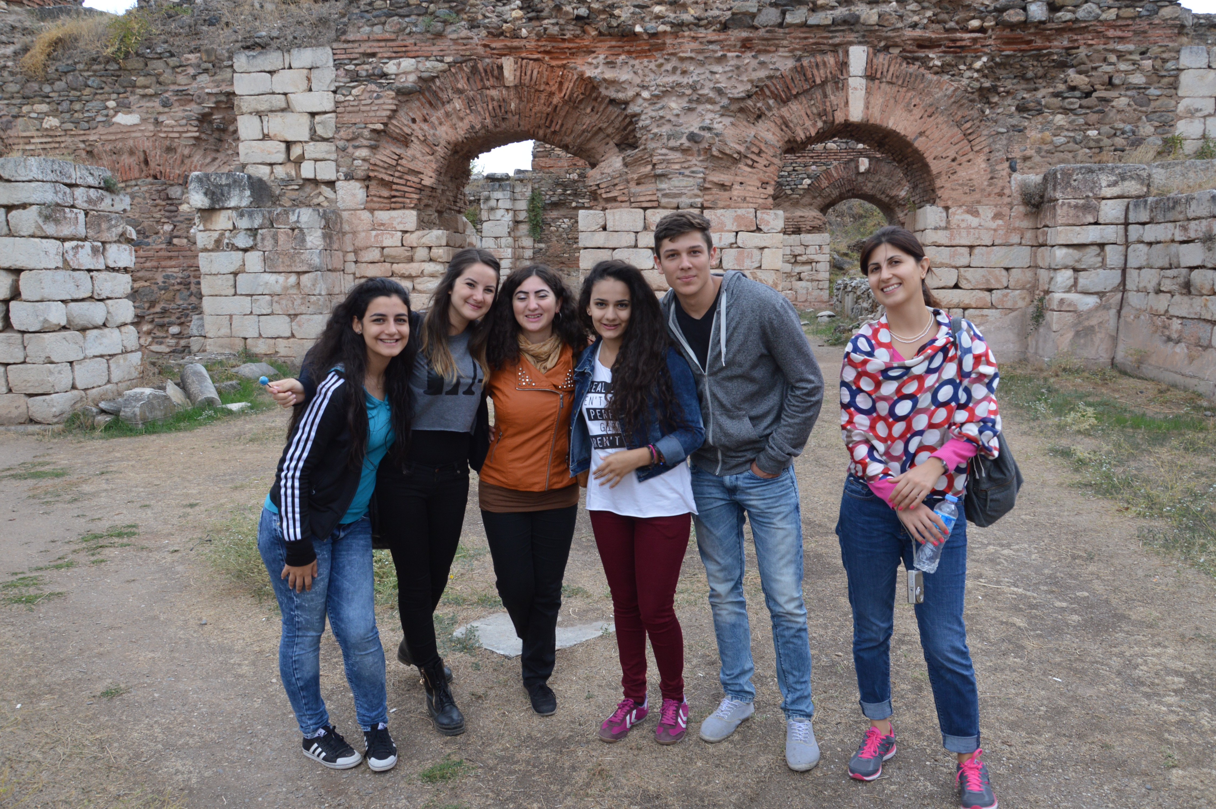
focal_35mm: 27
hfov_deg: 67.4
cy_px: 404
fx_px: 911
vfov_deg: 47.8
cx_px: 608
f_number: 5.6
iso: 360
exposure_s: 1/125
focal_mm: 18
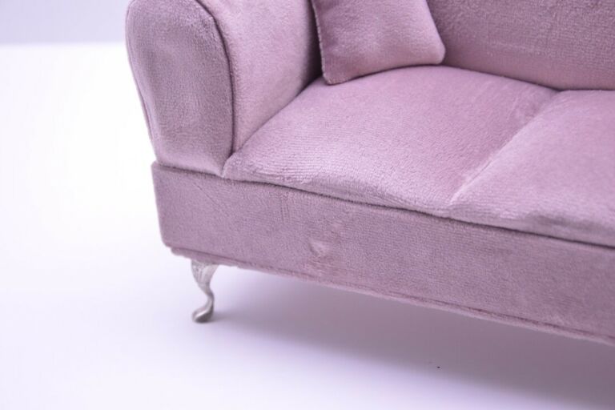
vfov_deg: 14.7
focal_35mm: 93
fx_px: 1589
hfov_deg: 21.9
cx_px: 308
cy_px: 205
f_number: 5.3
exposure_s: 1/100
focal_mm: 62
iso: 400
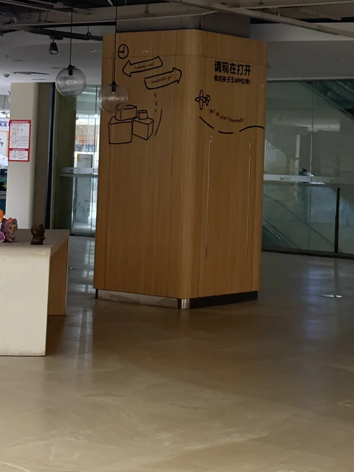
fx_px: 1200
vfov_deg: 22.0
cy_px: 101
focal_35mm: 88
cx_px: 246
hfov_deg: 16.7
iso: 250
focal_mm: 5.96
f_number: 1.6
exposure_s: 1/33
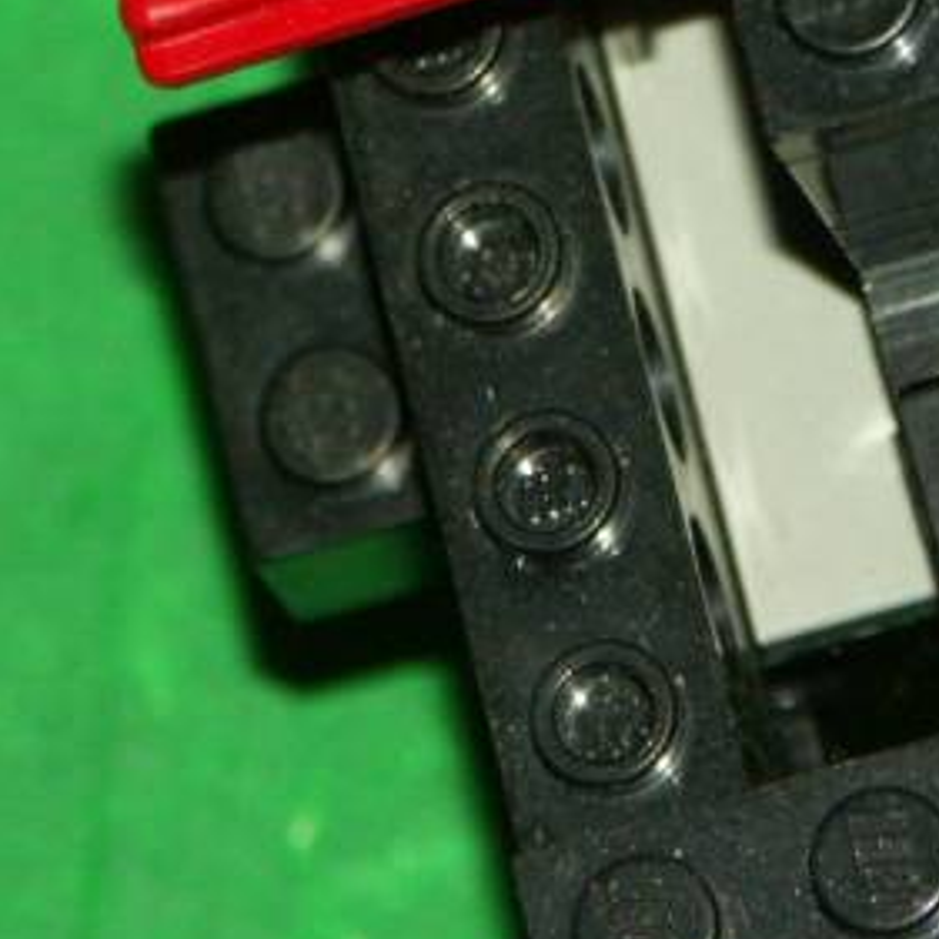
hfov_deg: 2.7
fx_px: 19795
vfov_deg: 2.7
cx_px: 956
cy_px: -247
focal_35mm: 645
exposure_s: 1/200
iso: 200
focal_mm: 50.8
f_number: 3.5
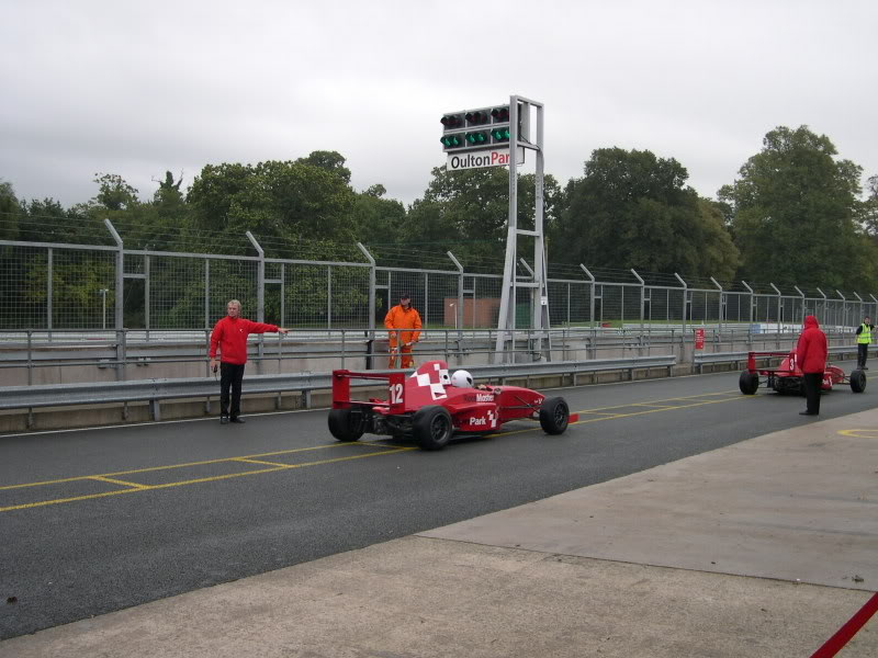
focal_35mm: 42
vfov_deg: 34.3
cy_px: 329
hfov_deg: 44.8
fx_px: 1065
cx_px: 439
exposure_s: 1/191
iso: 100
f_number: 2.9
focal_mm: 9
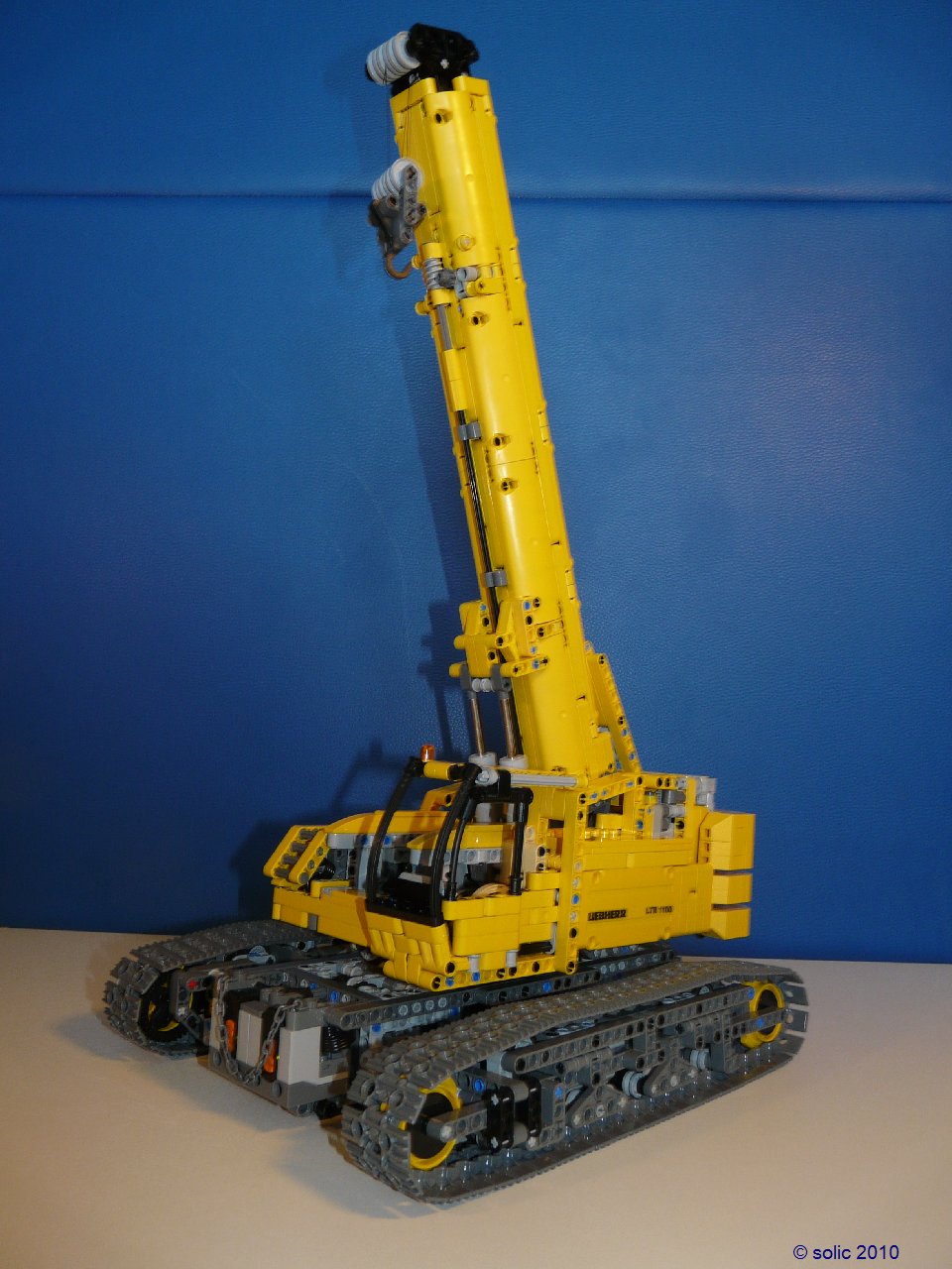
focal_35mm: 28
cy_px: 634
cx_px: 476
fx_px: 1027
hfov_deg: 49.7
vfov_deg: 63.4
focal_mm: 4.6
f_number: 2.8
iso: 100
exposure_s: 1/30
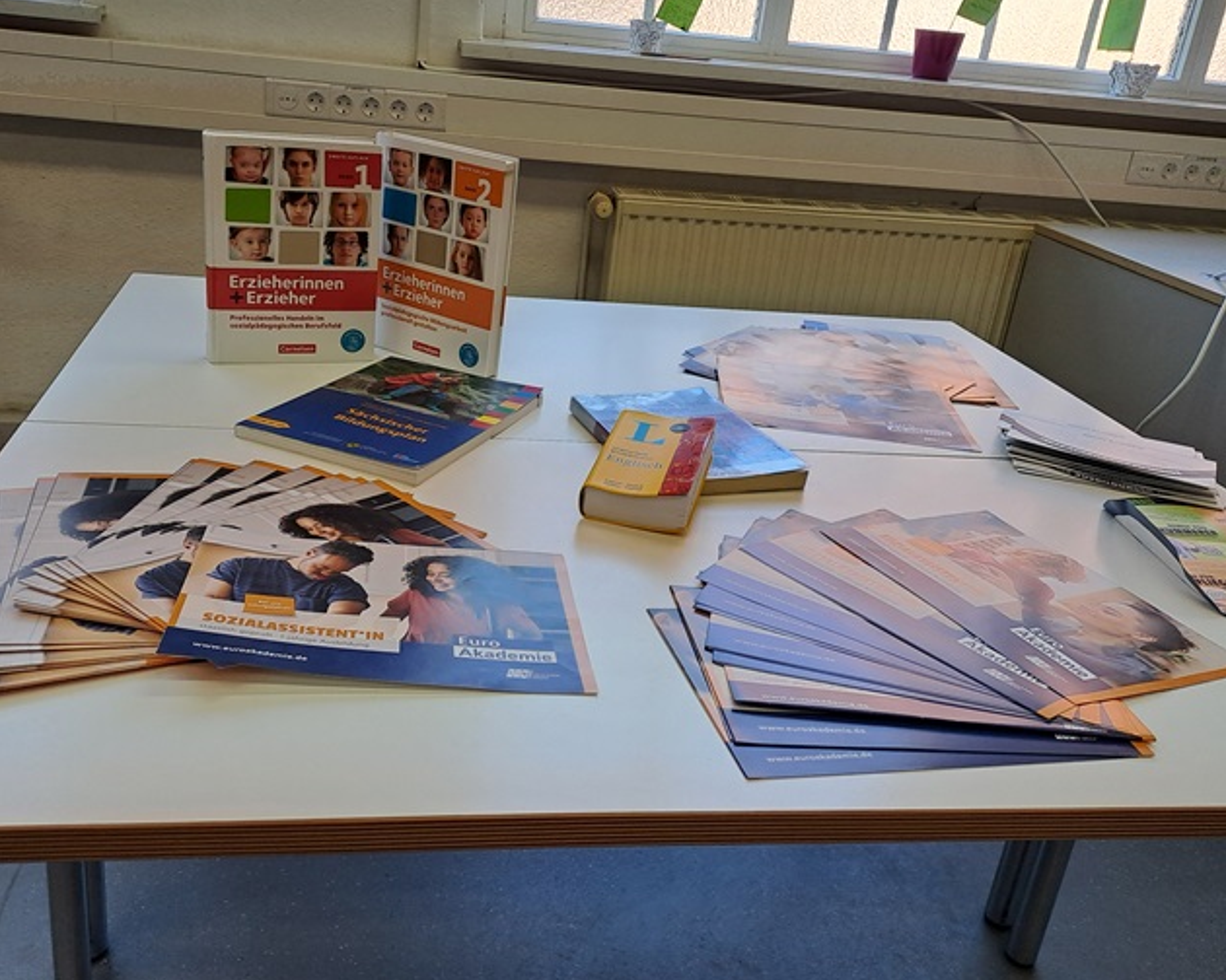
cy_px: 455
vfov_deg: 47.1
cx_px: 557
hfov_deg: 57.1
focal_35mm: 31
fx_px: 1125
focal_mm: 4.65
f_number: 1.8
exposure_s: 1/143
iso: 32
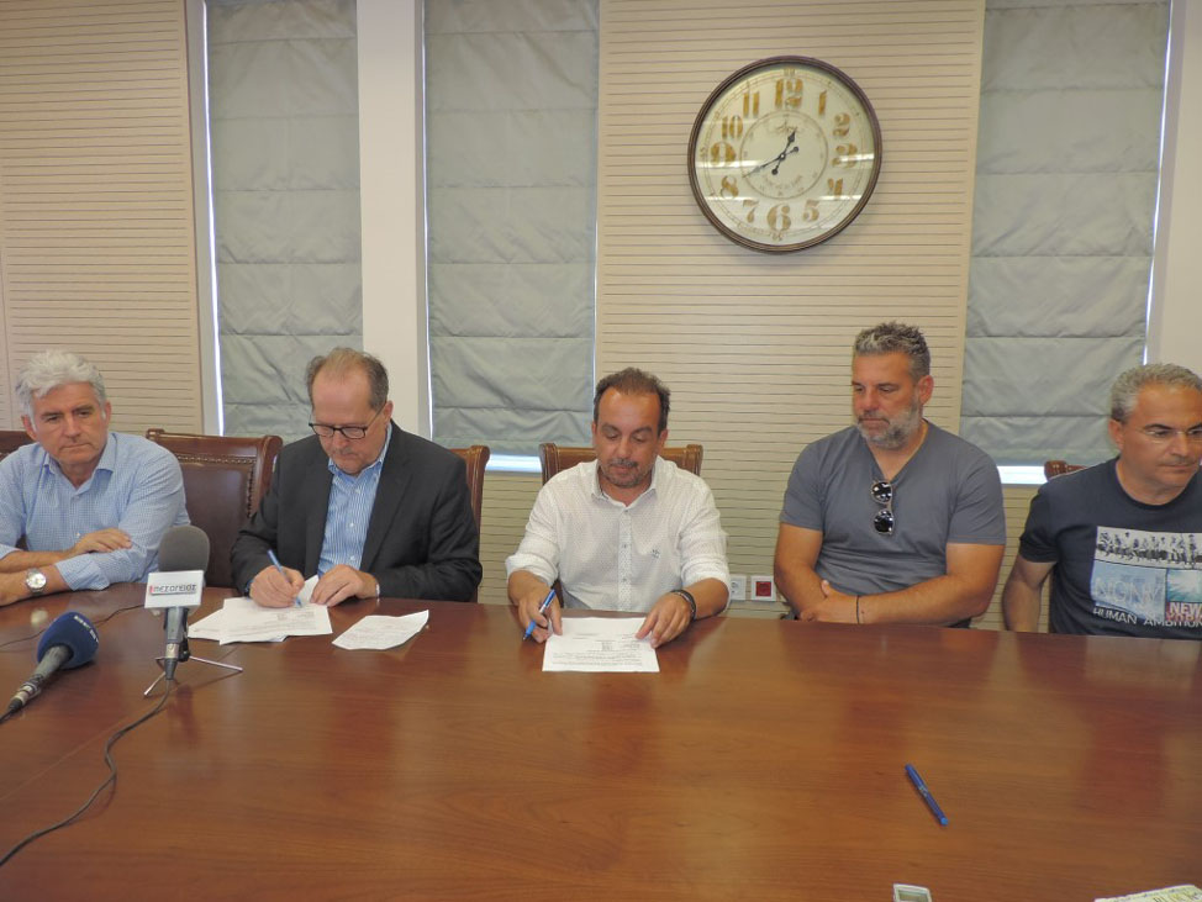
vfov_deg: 56.8
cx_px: 601
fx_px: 834
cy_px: 451
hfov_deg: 71.6
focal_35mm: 24
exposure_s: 1/40
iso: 125
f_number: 3
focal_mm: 4.3
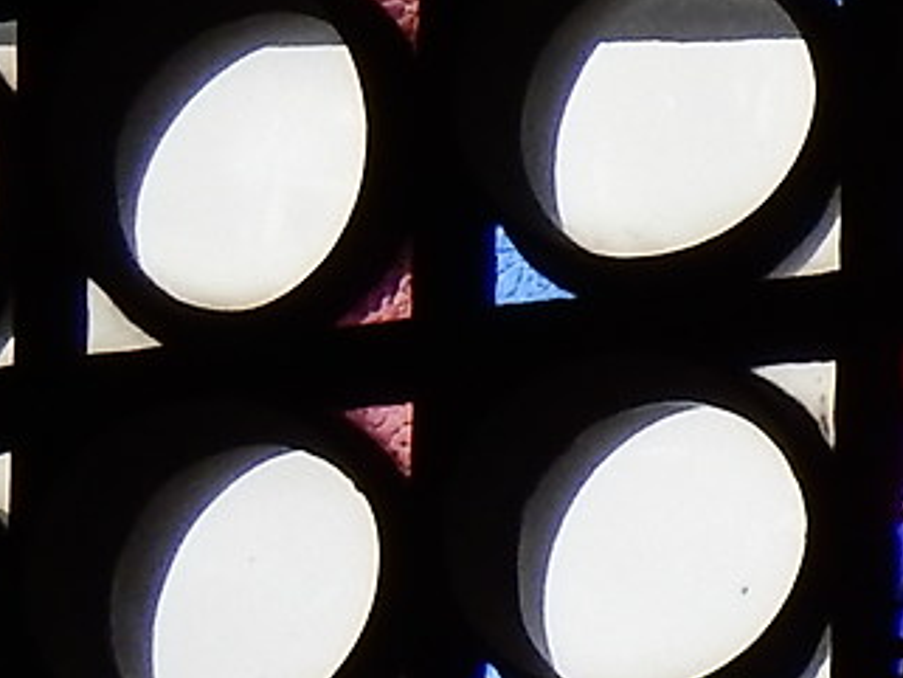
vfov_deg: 1.7
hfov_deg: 2.2
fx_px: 22834
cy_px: 1322
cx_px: 2529
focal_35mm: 875
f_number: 5.6
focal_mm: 20.9
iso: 125
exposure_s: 1/200
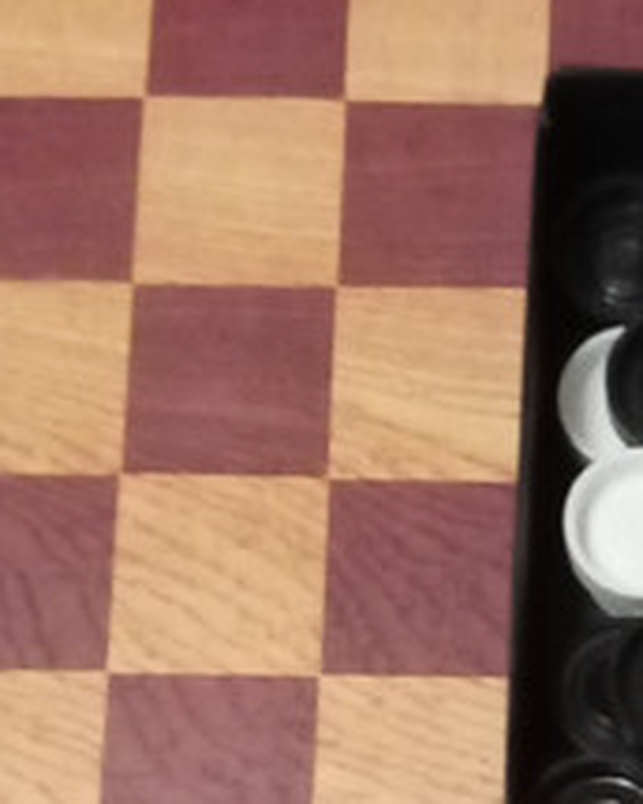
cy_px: 939
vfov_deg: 19.9
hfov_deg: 16.3
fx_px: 2165
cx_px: 725
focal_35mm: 91
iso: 745
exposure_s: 1/14.3
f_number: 2
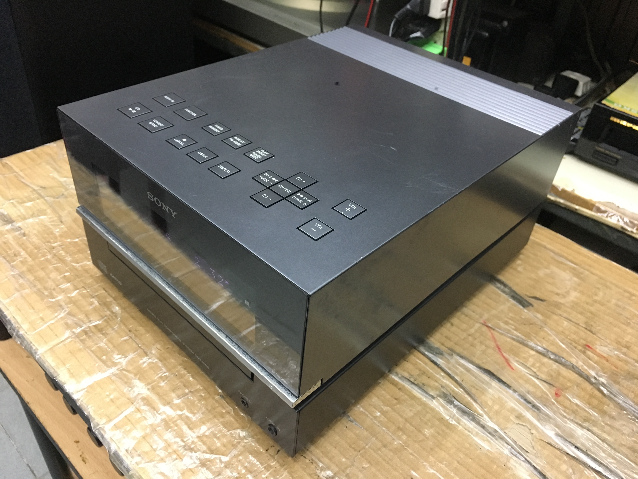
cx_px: 319
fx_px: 534
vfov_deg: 48.2
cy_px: 240
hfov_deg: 61.7
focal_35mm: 29
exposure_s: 1/25
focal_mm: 4.15
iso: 200
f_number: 2.2
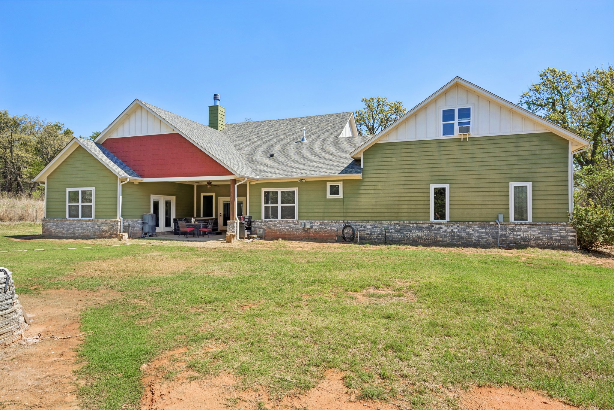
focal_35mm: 20
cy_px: 205
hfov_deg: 84.0
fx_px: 341
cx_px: 307
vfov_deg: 61.9
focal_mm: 20
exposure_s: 1/640
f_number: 8
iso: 200
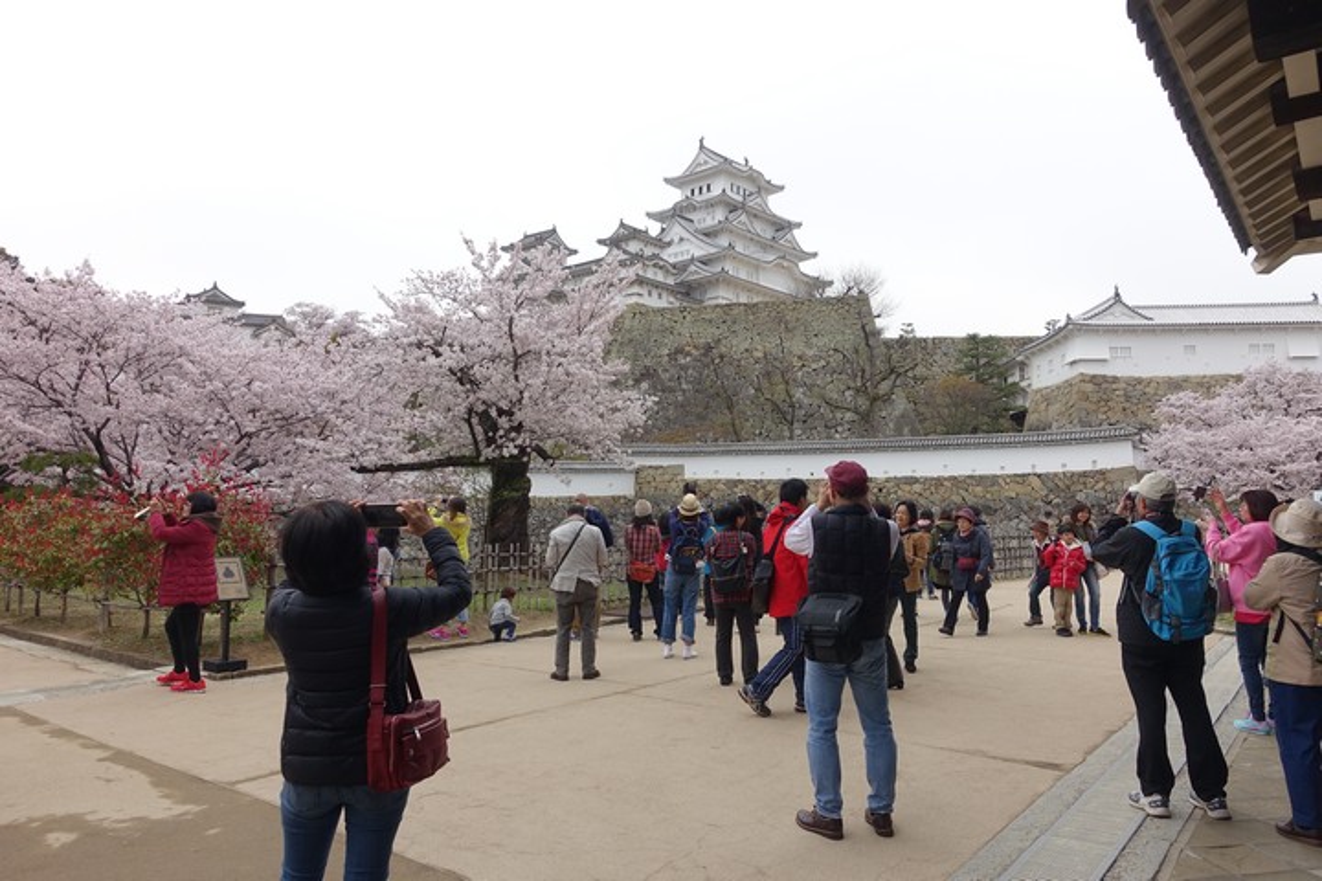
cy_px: 440
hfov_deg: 73.7
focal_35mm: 24
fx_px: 881
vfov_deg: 53.1
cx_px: 661
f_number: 4
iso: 125
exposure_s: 1/640
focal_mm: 8.8
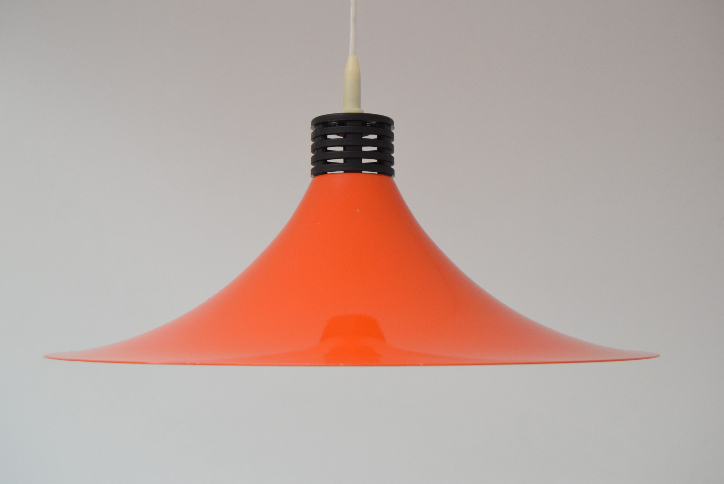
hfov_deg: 38.9
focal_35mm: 51
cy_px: 242
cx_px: 362
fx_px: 1026
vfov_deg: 26.5
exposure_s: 1/160
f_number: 6.3
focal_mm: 34
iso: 1600
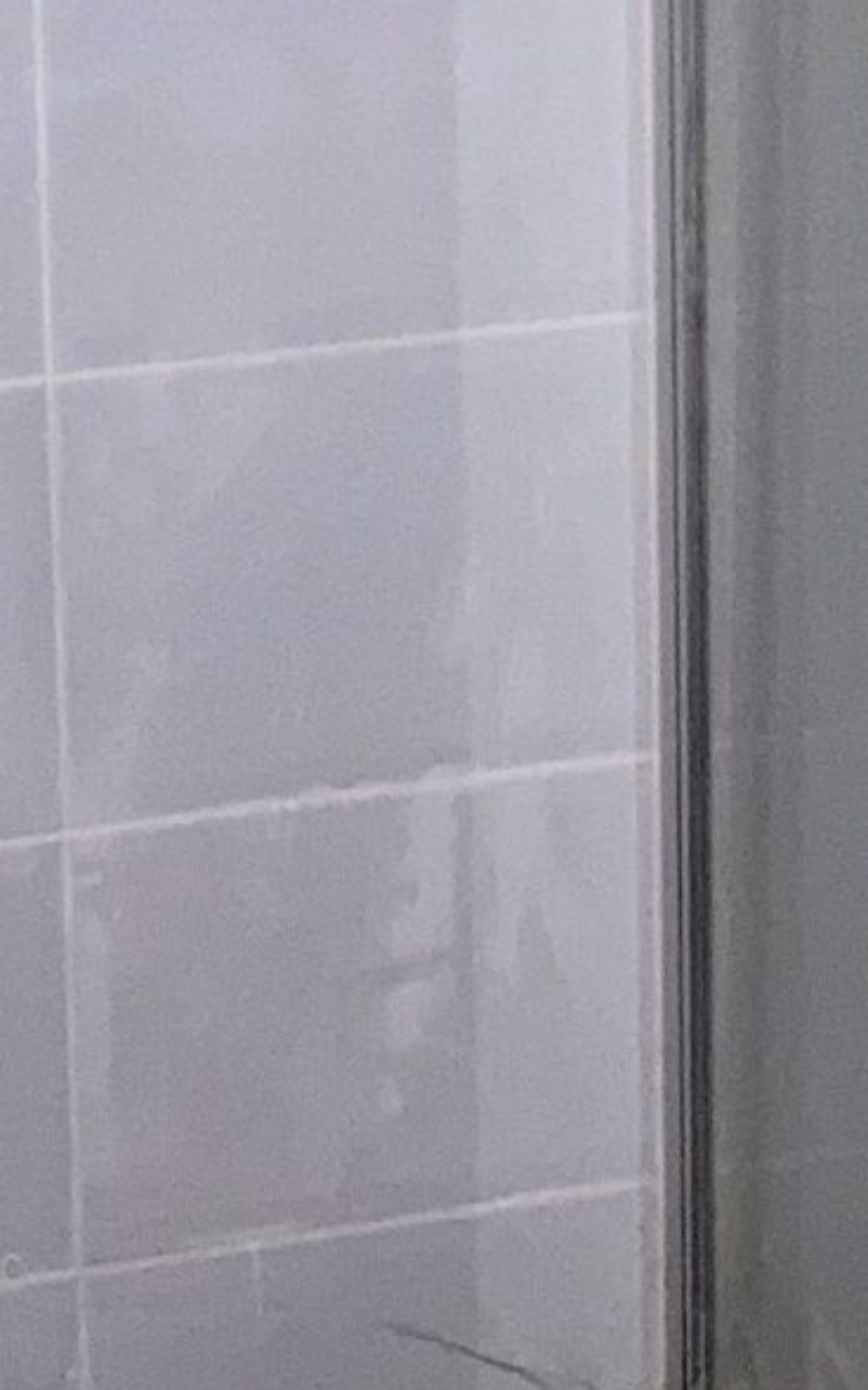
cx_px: 434
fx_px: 4884
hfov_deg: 10.2
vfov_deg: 15.7
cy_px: -212
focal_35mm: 129
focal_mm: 3.99
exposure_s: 1/4
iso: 200
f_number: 1.8
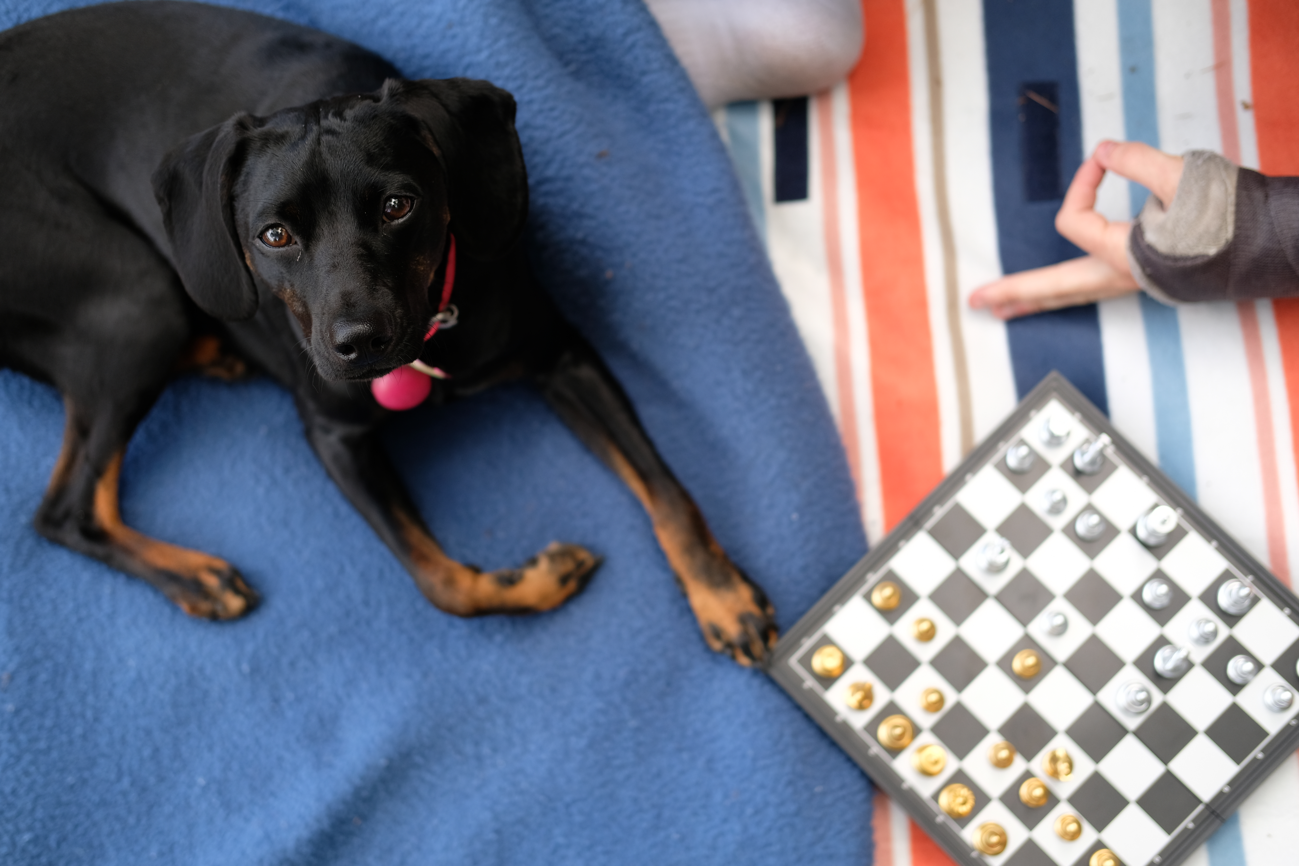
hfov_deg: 37.5
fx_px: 1912
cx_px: 650
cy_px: 433
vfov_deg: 25.5
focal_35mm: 53
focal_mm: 35
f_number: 2
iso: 200
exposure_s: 1/400
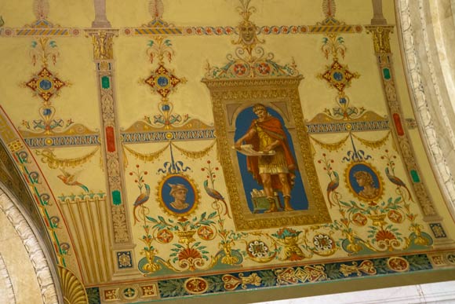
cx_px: 228
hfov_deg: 44.5
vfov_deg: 30.5
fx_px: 556
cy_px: 152
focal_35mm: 44
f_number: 4.8
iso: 1000
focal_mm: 44
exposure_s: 1/125
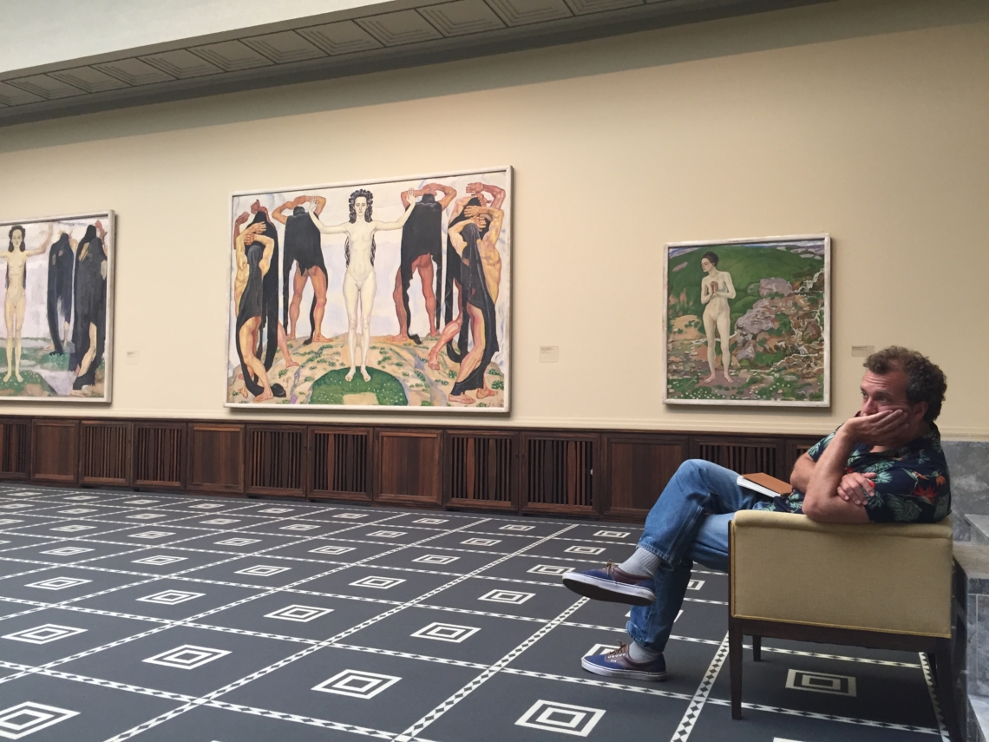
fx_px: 829
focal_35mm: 29
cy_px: 371
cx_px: 494
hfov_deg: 61.7
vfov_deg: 48.2
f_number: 2.2
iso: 64
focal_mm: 4.15
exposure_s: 1/33
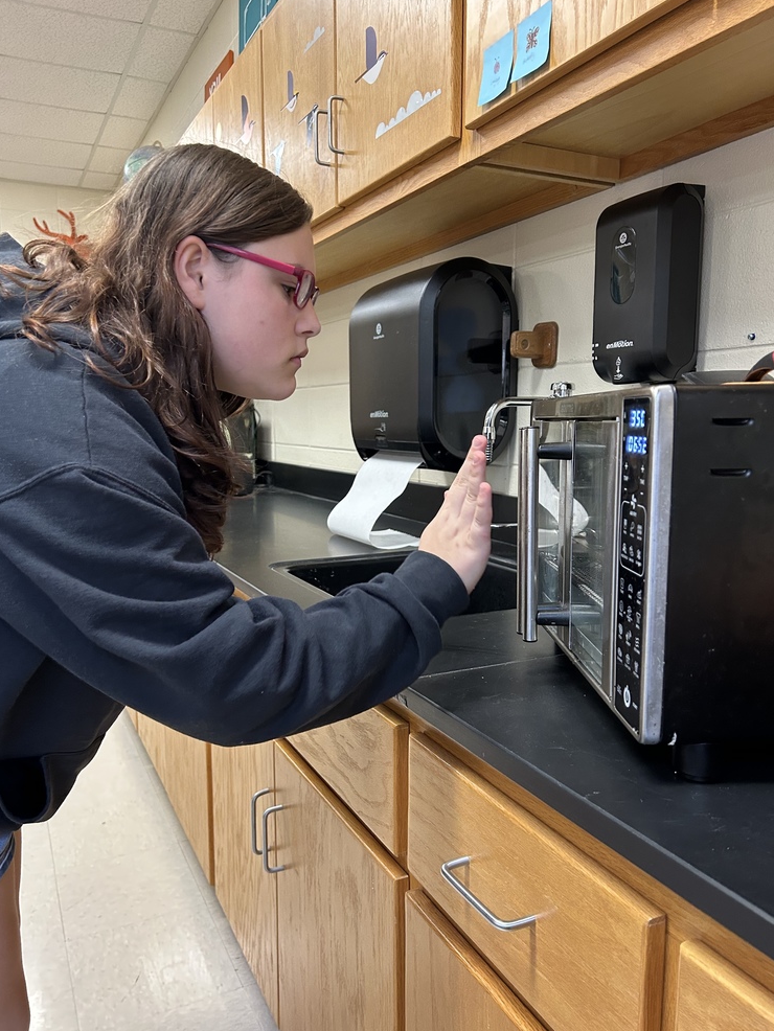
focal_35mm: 27
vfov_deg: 65.3
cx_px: 381
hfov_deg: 51.4
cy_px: 528
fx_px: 805
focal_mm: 5.7
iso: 250
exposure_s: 1/60
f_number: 1.5
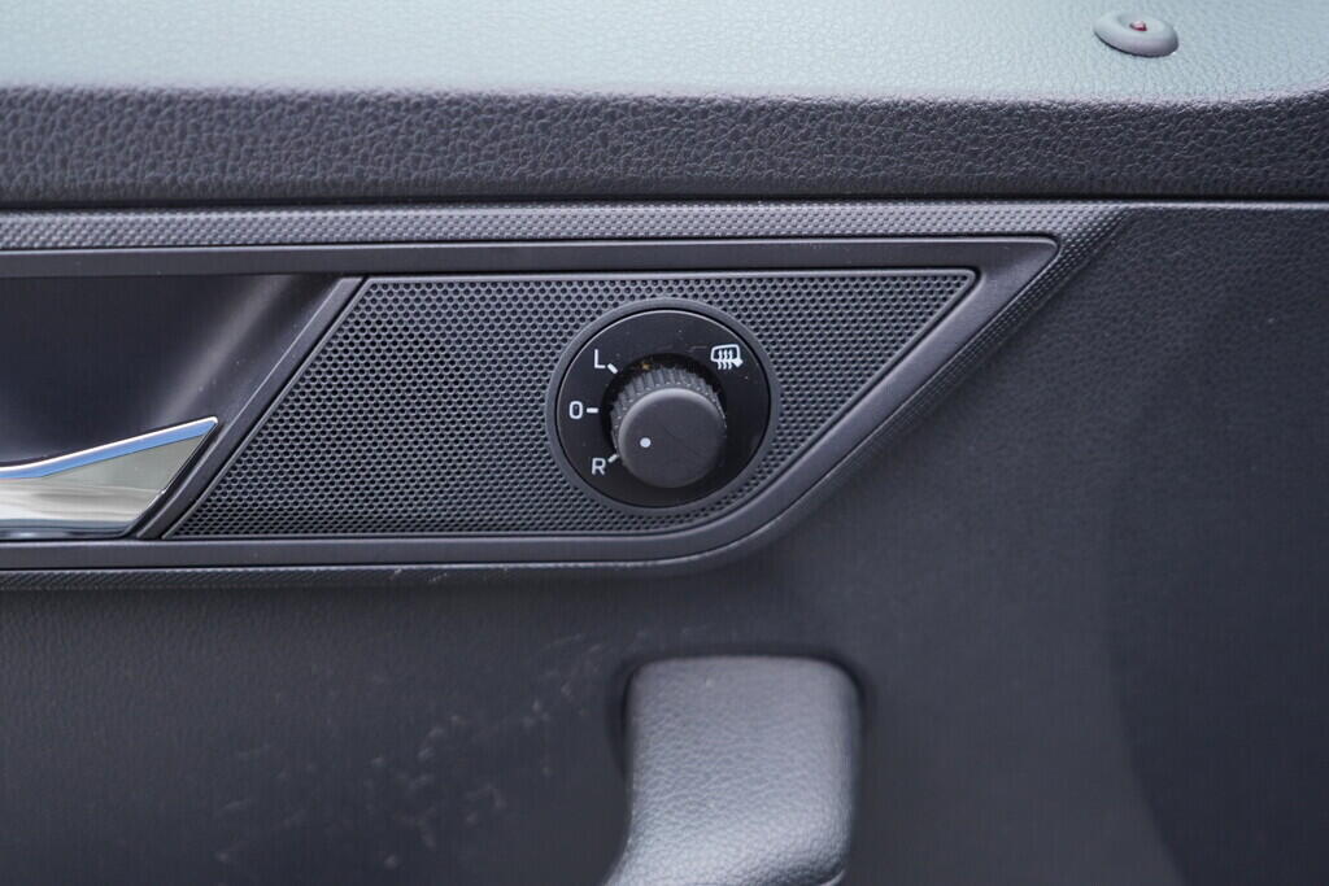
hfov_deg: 53.1
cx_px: 664
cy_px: 443
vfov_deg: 36.9
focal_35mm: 36
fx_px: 1329
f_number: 2.8
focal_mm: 24
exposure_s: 1/40
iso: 250
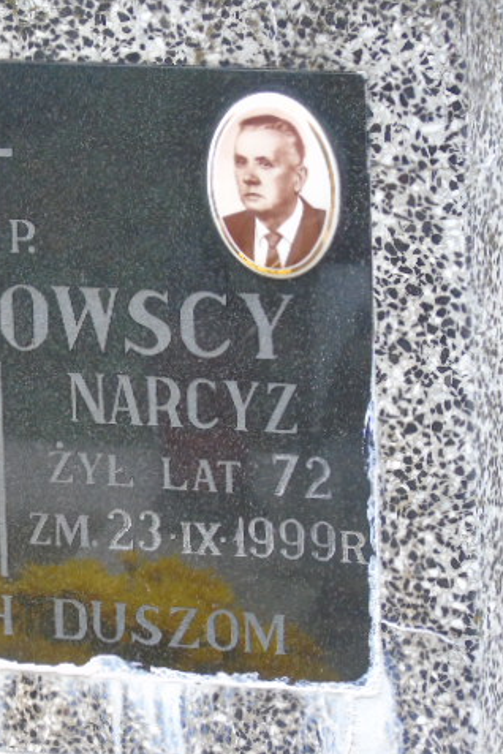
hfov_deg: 6.1
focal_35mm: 226
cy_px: 376
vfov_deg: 9.1
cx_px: 32
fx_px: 4736
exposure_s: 1/125
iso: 400
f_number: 4.9
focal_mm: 29
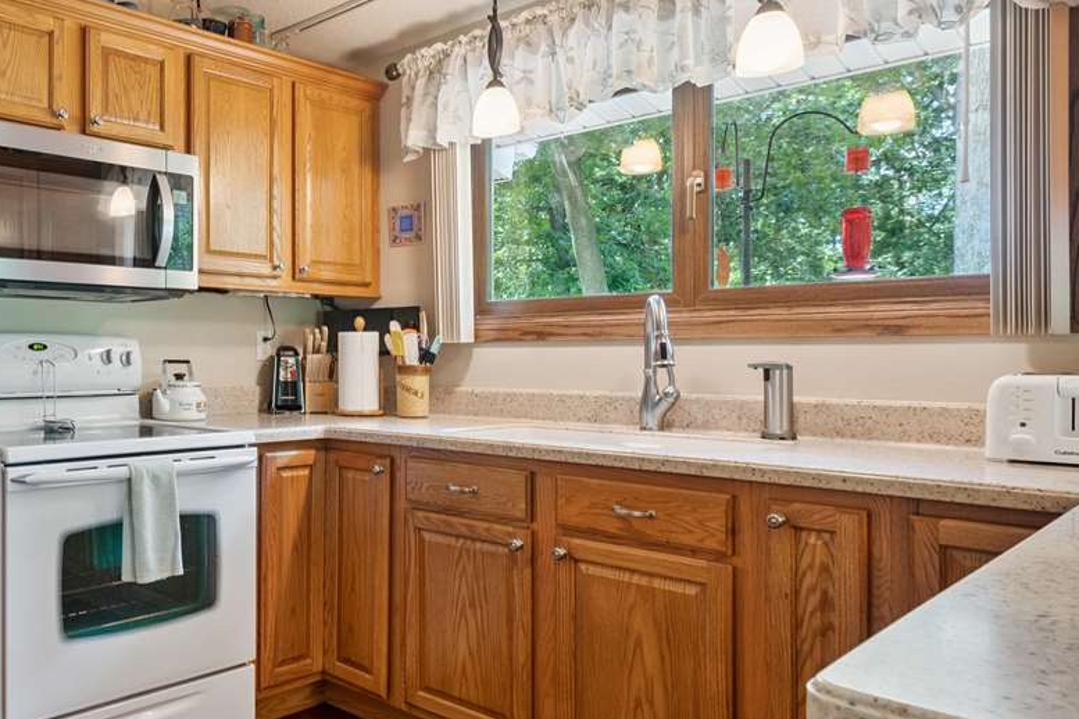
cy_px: 348
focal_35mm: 28
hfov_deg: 60.1
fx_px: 839
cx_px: 212
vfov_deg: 46.4
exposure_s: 1/3.33
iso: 400
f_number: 9
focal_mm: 17
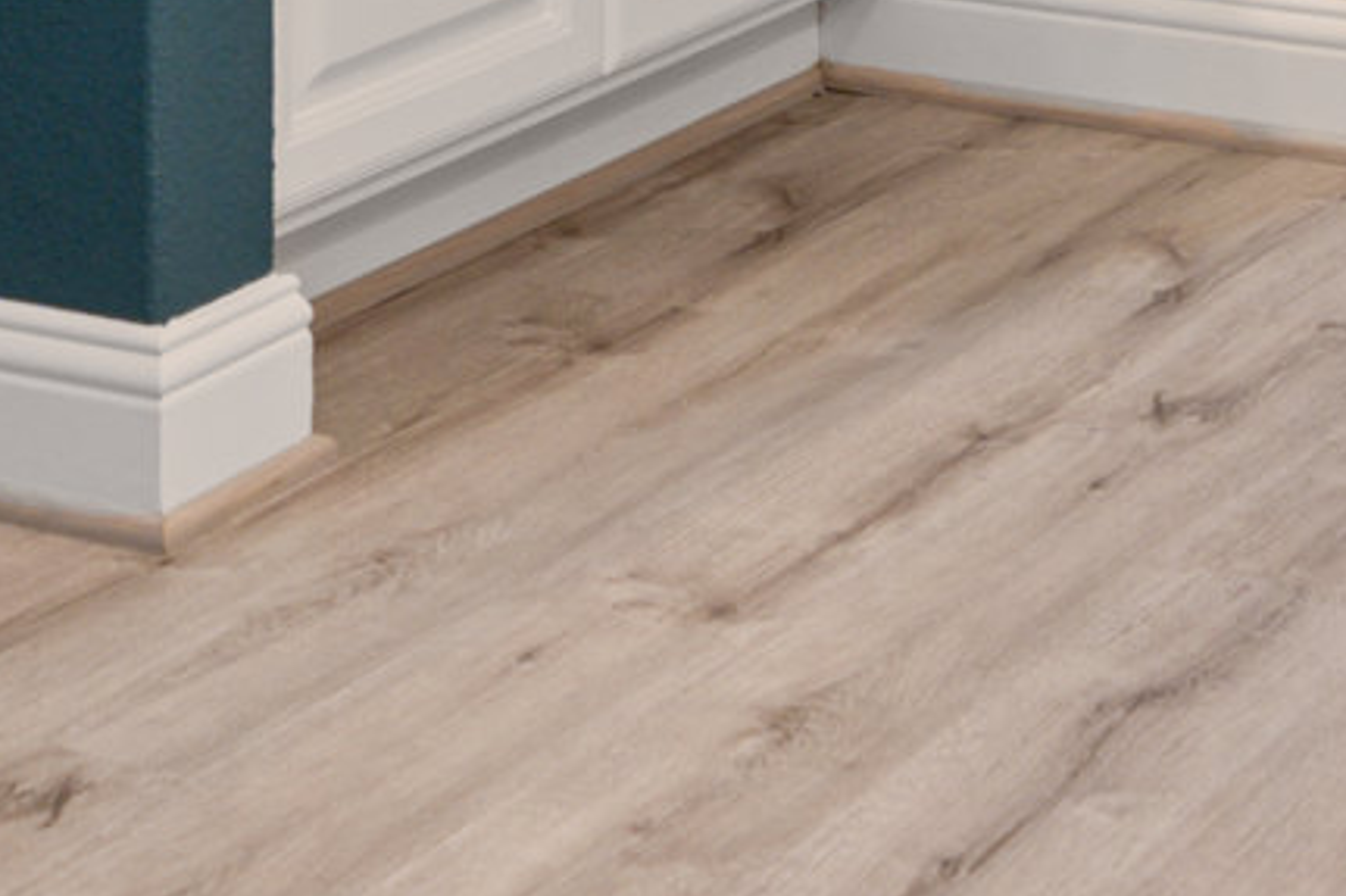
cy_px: -996
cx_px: 1512
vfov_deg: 11.3
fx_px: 3999
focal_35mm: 107
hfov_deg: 18.3
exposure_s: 1/30
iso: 400
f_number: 2.8
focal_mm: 16
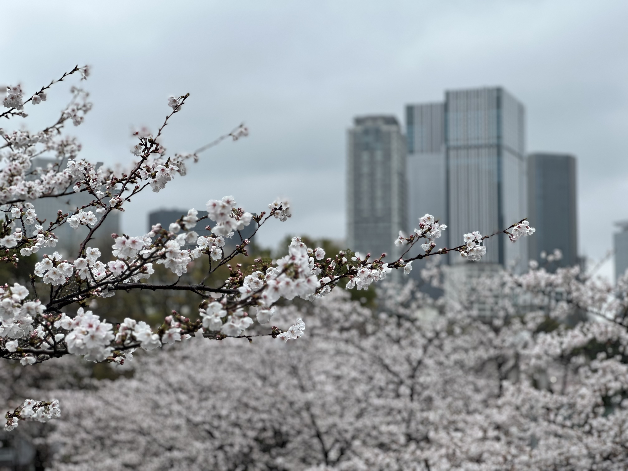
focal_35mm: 77
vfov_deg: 19.1
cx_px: 314
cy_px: 236
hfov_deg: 25.3
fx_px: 1397
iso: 25
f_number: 2.8
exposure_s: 1/208
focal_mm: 9
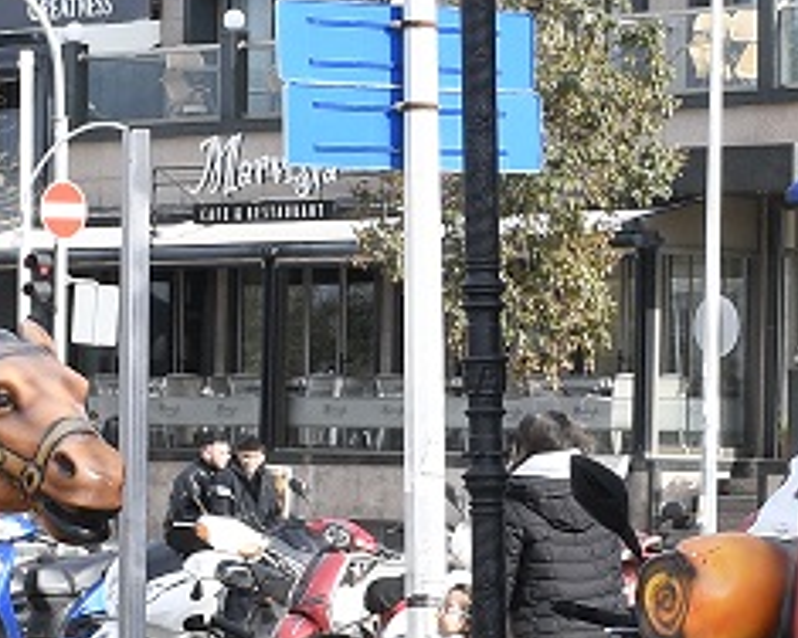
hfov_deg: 9.6
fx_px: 4724
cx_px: 567
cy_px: 434
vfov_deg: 7.7
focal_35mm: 200
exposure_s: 1/250
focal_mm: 24
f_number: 10
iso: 320
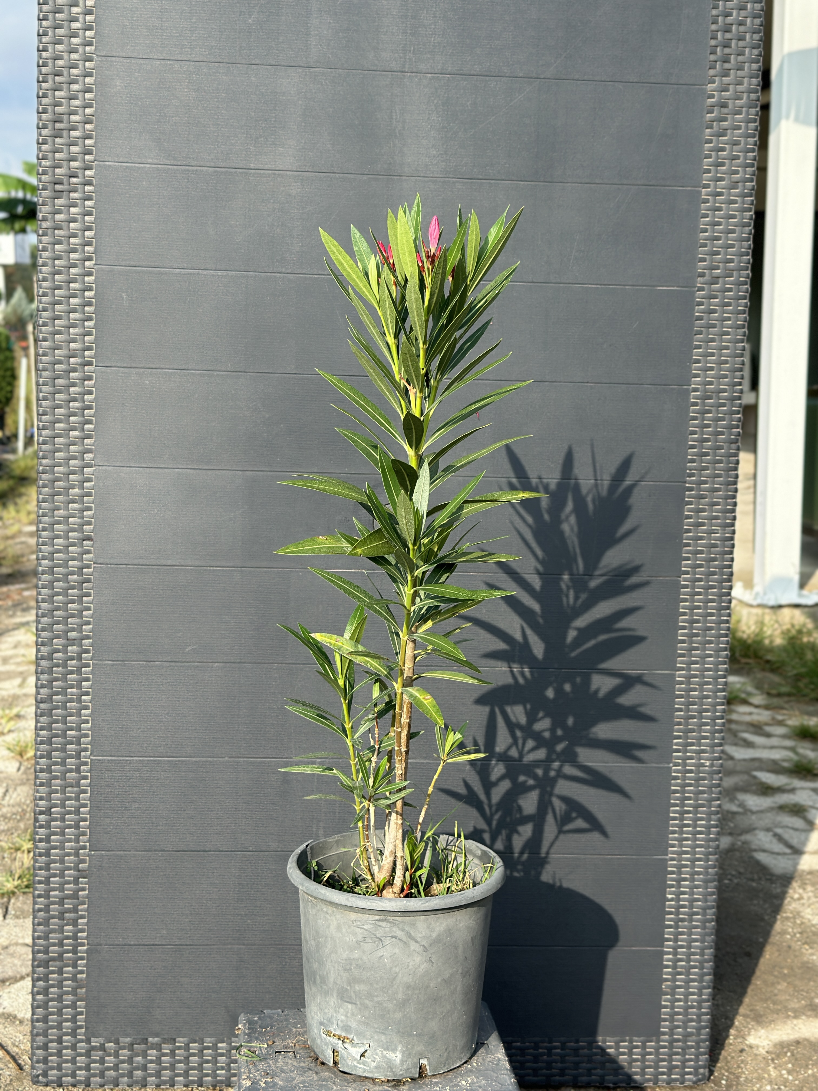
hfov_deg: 30.3
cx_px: 409
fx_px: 1512
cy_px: 546
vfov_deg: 39.7
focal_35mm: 48
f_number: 1.78
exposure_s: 1/2160
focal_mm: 6.86
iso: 80
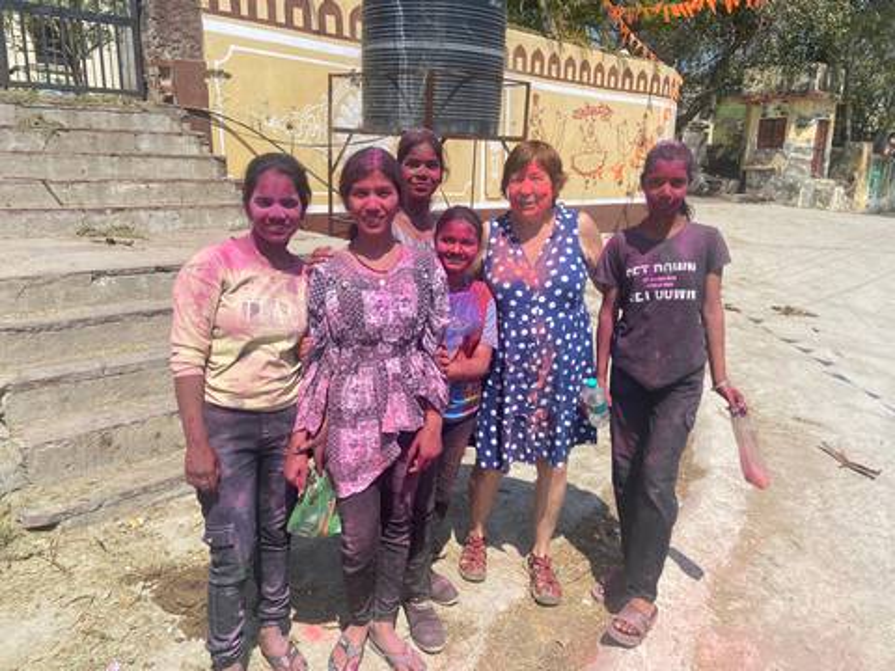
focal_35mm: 26
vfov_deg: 53.1
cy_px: 336
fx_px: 672
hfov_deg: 67.3
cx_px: 448
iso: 32
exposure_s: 1/3040
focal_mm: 4.25
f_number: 1.8
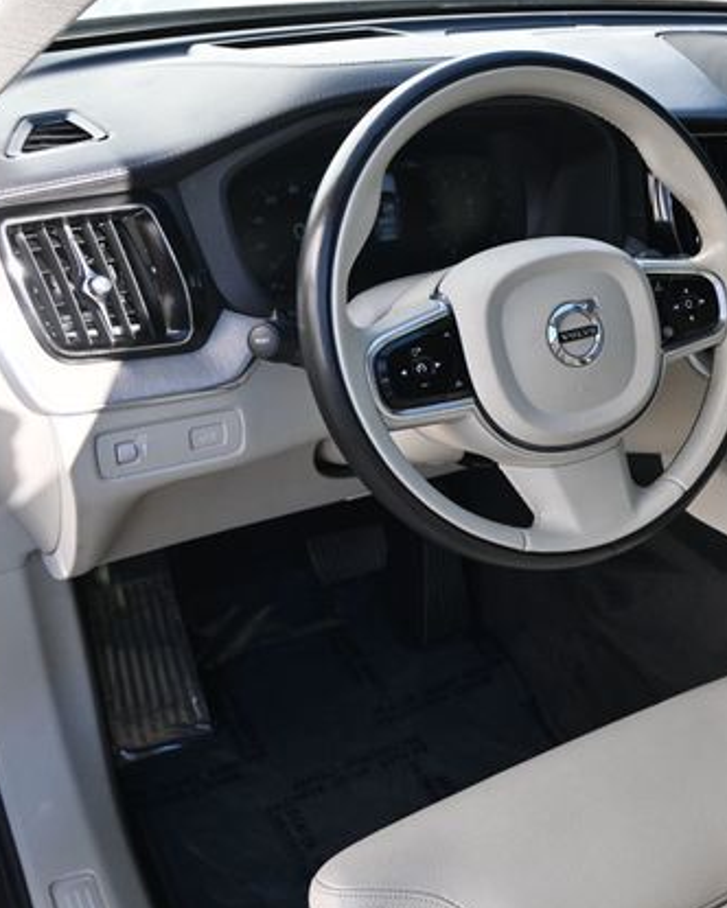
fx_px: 1139
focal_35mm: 42
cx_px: 637
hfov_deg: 33.7
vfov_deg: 43.5
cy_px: 455
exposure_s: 1/250
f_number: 4
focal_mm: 19.5
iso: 280
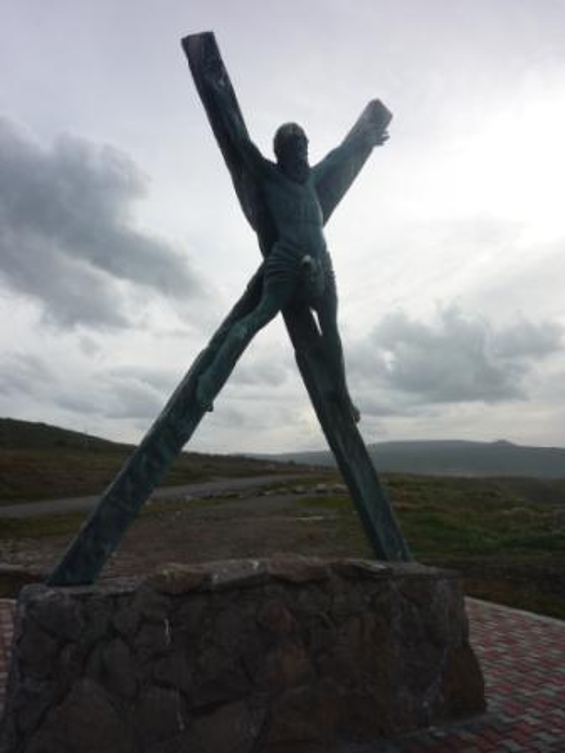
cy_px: 376
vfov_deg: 56.8
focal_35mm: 32
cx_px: 282
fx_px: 696
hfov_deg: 44.2
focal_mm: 5.2
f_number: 5.6
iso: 100
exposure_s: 1/400
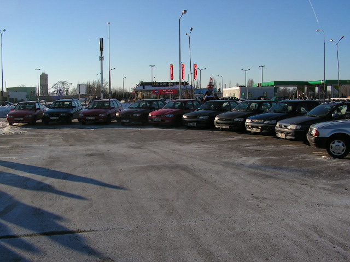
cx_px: 175
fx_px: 364
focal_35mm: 36
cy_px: 131
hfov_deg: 51.4
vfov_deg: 39.7
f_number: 4.8
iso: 64
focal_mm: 6
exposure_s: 1/640
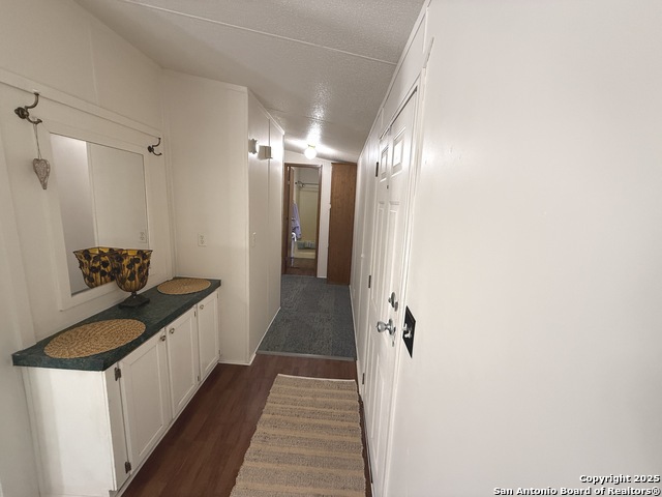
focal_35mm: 14
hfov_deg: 102.1
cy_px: 248
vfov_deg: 85.7
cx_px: 331
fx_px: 268
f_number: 2.2
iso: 320
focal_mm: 2.22
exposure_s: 1/89
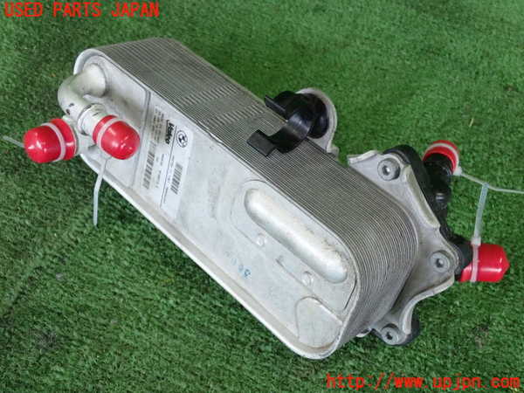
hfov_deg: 40.4
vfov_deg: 30.9
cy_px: 196
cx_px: 262
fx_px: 711
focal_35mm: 47
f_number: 3.1
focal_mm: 8.4
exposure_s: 1/125
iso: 1000
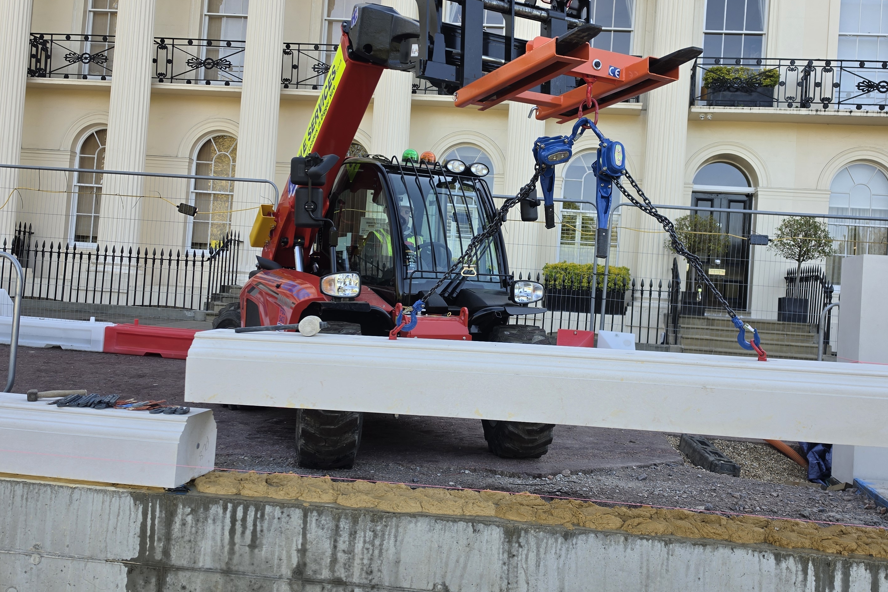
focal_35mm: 34
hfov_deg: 55.6
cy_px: 257
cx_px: 503
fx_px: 839
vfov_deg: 38.8
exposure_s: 1/359
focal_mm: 6.5
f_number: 1.4
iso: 20
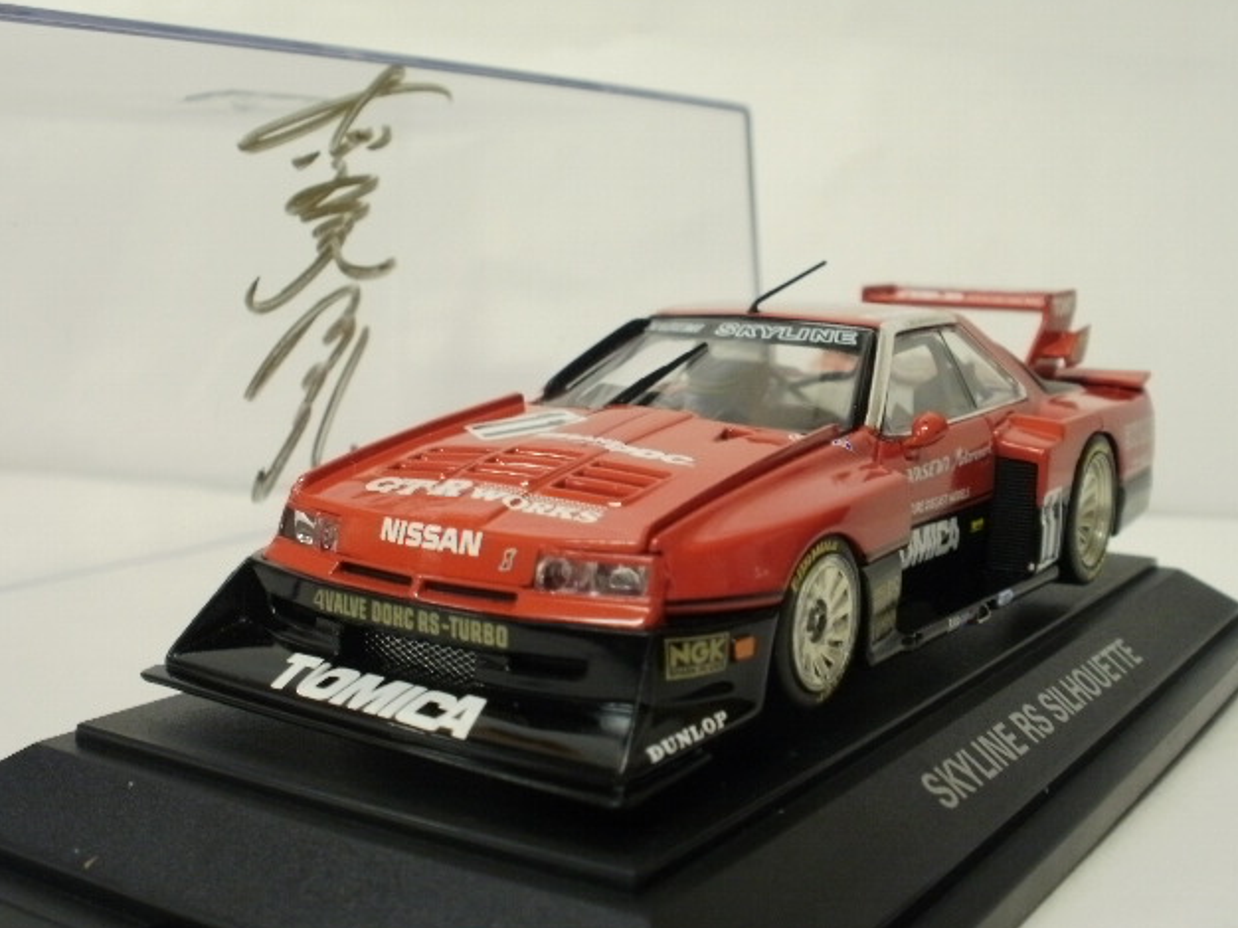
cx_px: 613
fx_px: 1609
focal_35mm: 45
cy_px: 465
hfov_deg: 42.1
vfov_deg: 32.2
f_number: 4
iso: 125
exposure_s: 1/8
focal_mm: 7.7
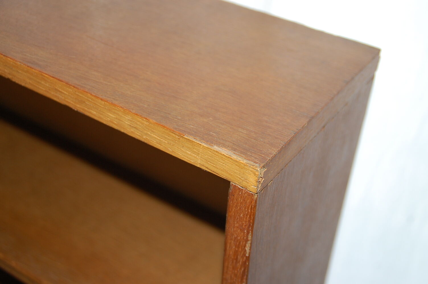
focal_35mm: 52
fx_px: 624
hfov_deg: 37.9
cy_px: 142
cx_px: 214
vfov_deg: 25.7
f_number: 4.2
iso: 400
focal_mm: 35
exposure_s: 1/60
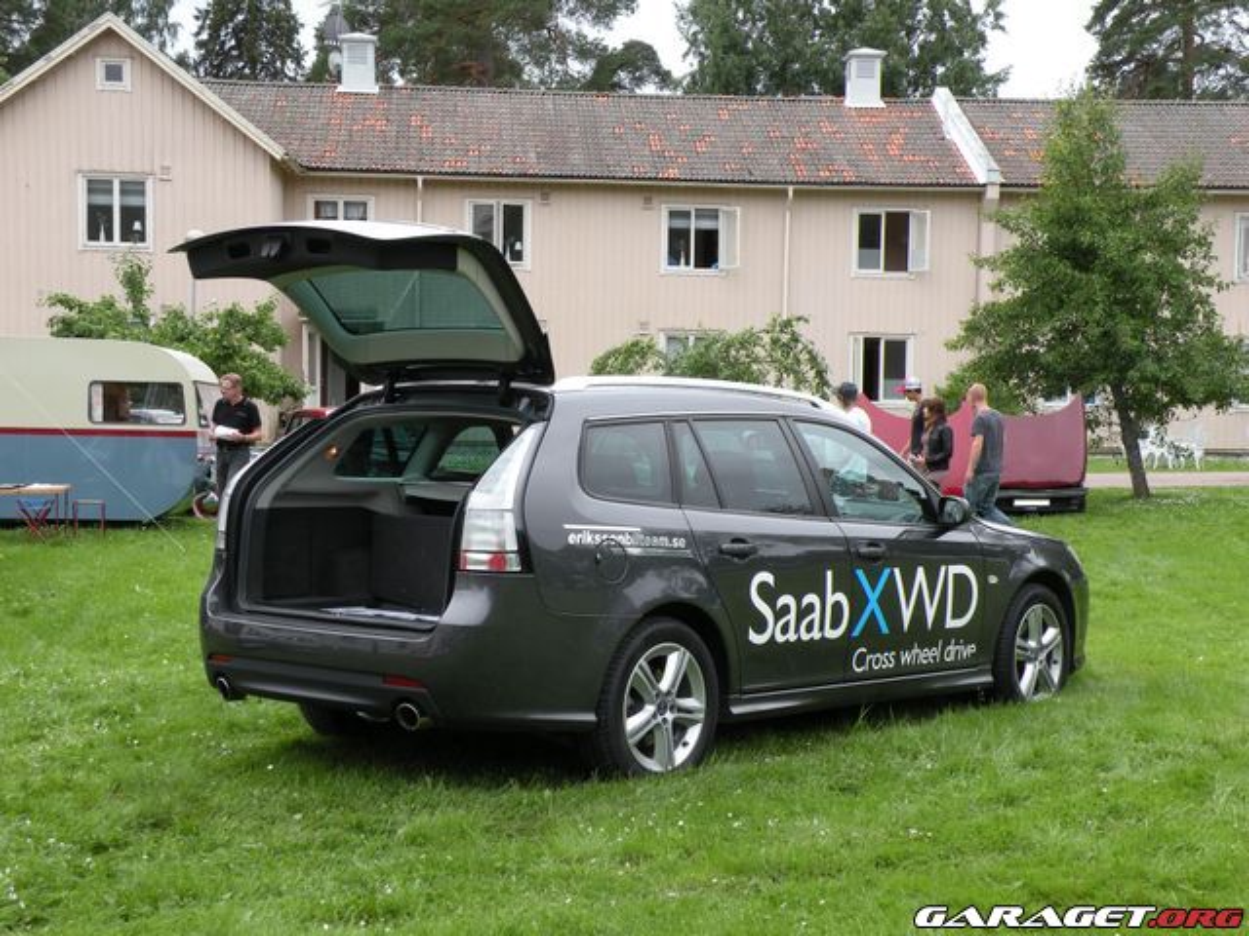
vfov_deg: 26.1
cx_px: 624
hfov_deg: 34.3
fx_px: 2021
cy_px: 468
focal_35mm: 56
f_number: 5
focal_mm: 9.8
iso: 64
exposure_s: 1/150
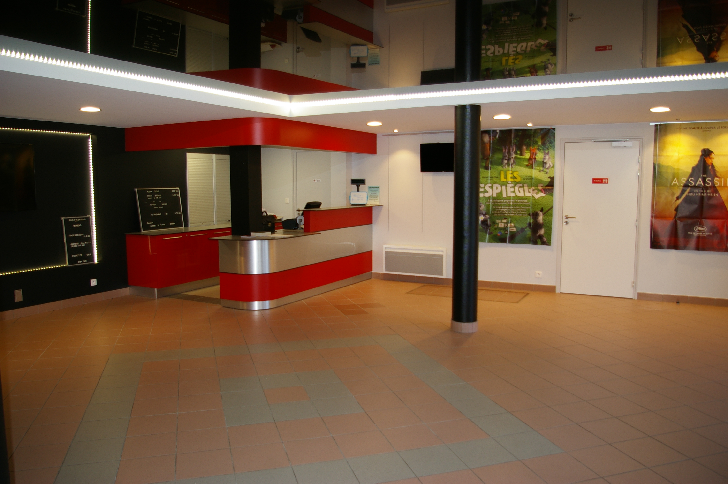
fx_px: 546
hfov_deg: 67.4
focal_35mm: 27
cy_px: 242
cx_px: 364
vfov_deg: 47.8
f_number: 3.5
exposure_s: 1/45
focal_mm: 18
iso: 200
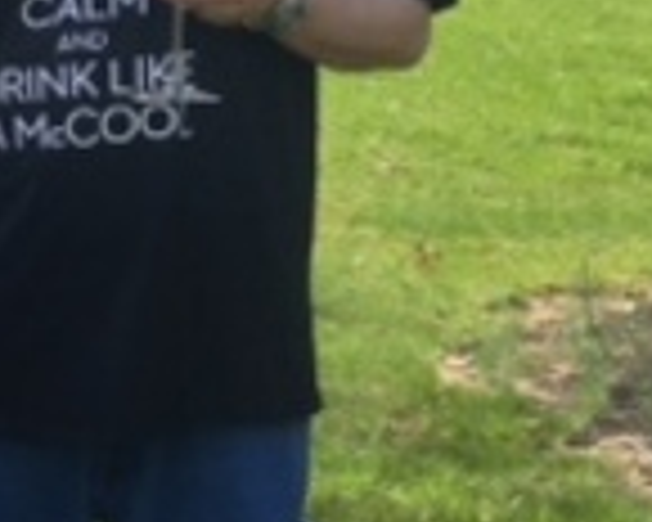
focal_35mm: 160
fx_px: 3087
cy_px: 243
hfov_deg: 11.0
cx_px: -621
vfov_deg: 9.7
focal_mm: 4.12
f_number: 2.4
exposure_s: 1/306
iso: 50
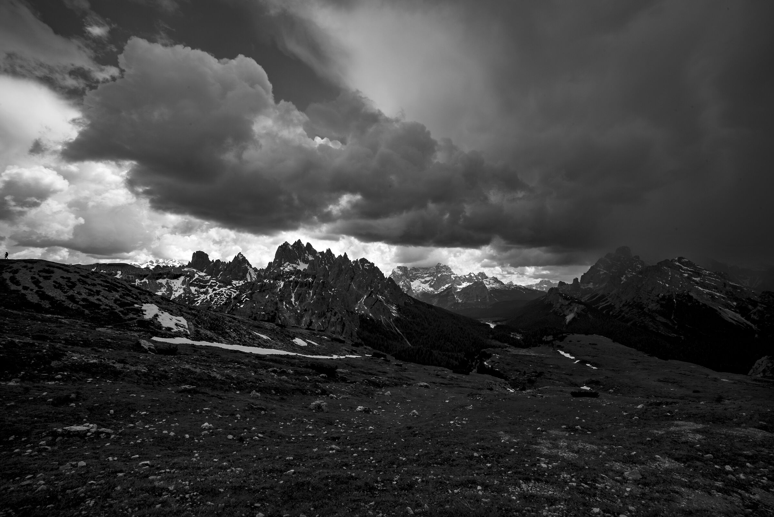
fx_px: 301
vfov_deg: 81.3
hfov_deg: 104.2
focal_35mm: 14
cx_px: 387
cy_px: 258
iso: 100
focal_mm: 14
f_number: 22
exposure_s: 1/125
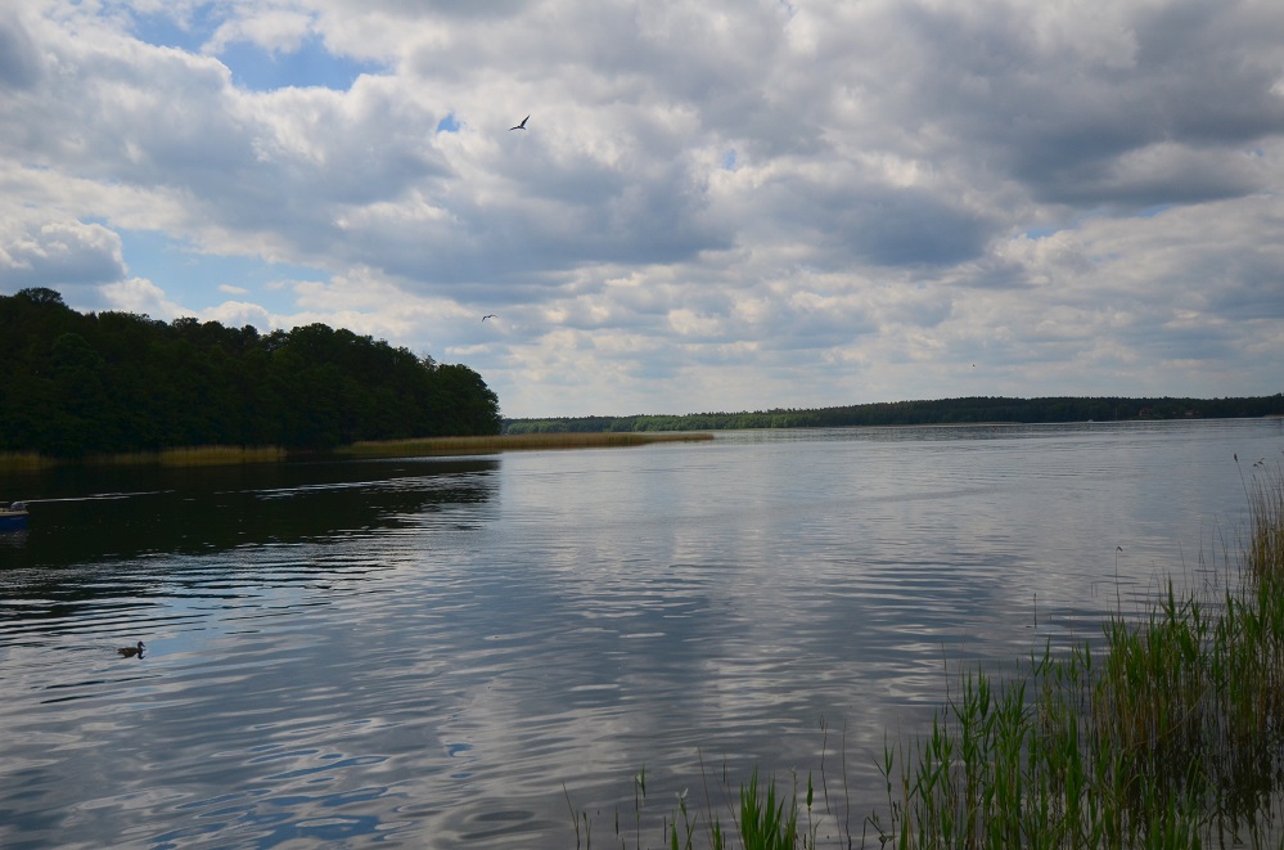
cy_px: 425
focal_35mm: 30
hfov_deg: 62.0
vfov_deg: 43.4
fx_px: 1067
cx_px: 642
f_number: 4
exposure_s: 1/8000
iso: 250
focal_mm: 20
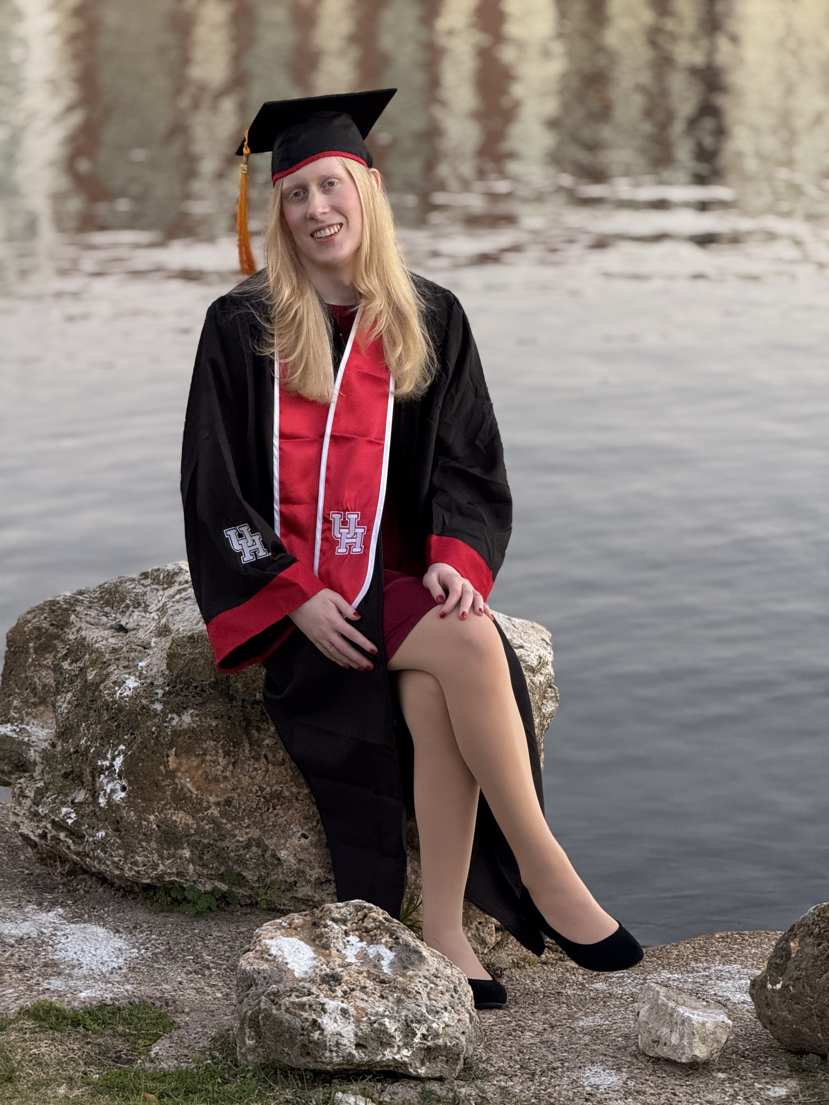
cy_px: 552
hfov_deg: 12.3
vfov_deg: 16.4
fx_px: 3832
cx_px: 414
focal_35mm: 120
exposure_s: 1/84
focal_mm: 15.66
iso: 250
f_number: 2.8
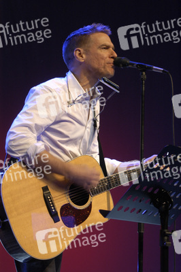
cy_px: 136
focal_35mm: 105
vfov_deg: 19.5
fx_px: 793
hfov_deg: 13.0
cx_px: 90
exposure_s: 1/25
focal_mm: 70
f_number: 5.6
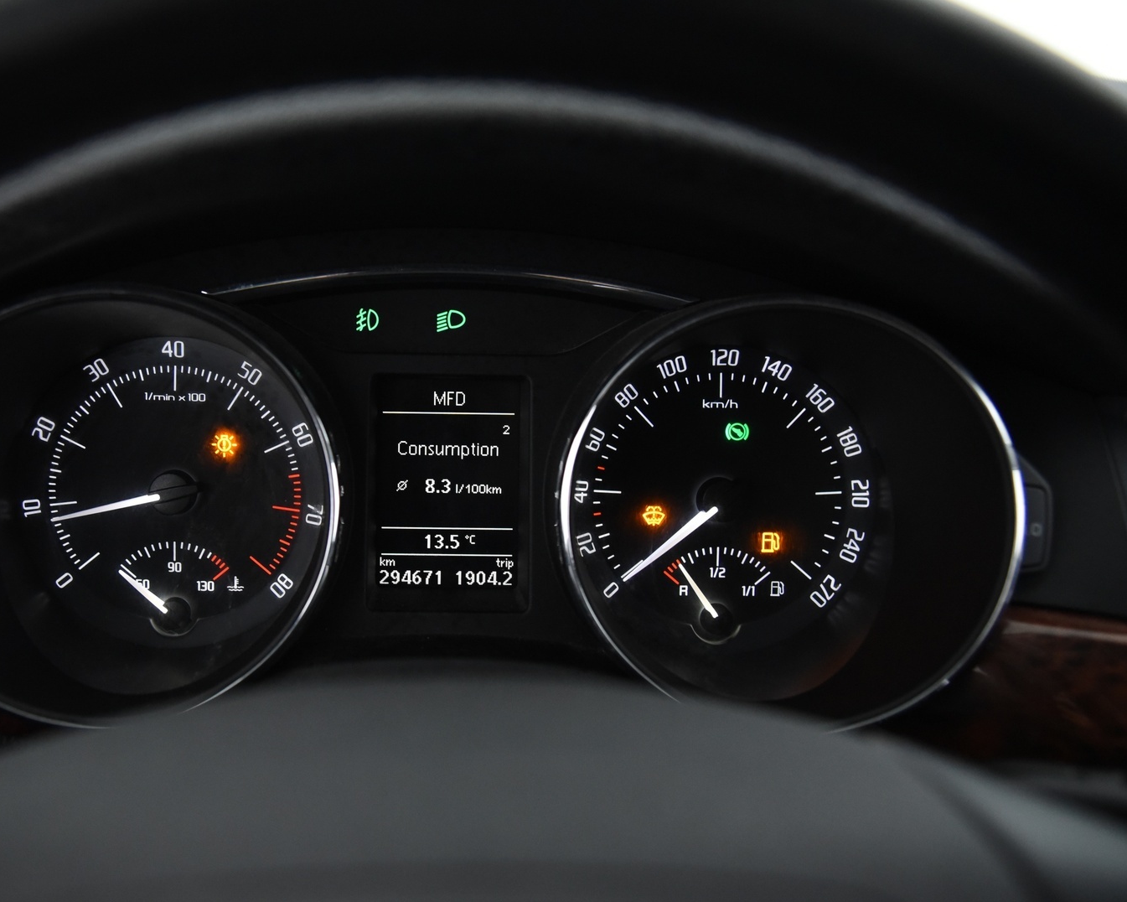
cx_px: 452
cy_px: 452
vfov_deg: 42.2
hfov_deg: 51.2
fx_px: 1167
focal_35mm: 35
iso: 4000
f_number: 4
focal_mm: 31
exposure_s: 1/30
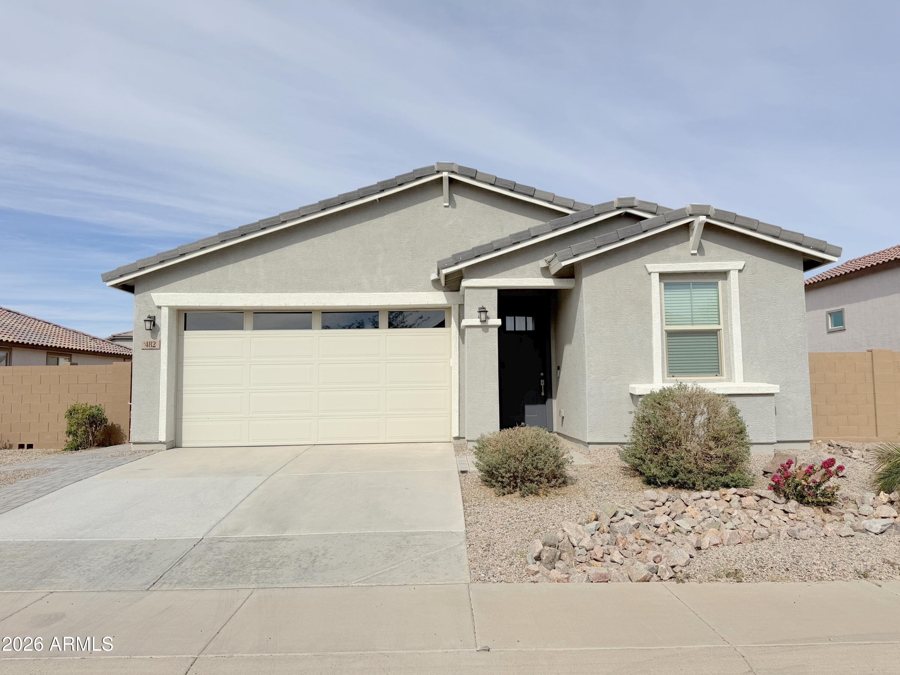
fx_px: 624
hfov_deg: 71.6
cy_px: 338
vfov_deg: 56.8
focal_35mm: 24
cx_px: 450
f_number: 1.78
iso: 80
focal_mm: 6.76
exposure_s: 1/10309
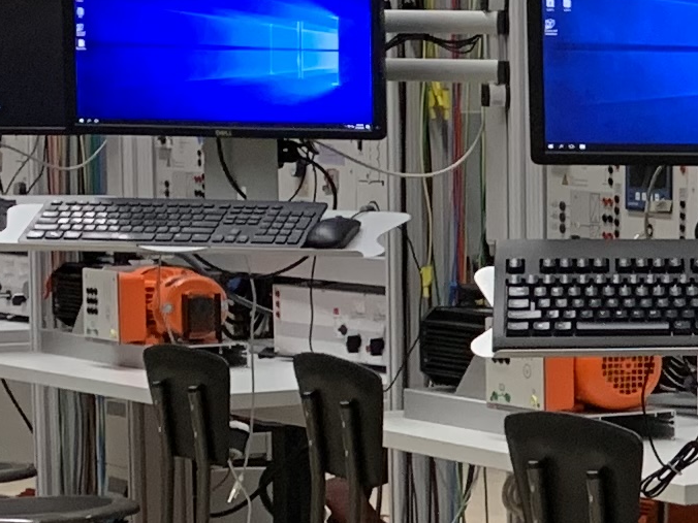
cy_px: 379
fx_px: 3125
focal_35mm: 155
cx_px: 1629
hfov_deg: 10.9
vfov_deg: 9.6
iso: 125
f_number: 1.8
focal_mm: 4.25
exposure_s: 1/60
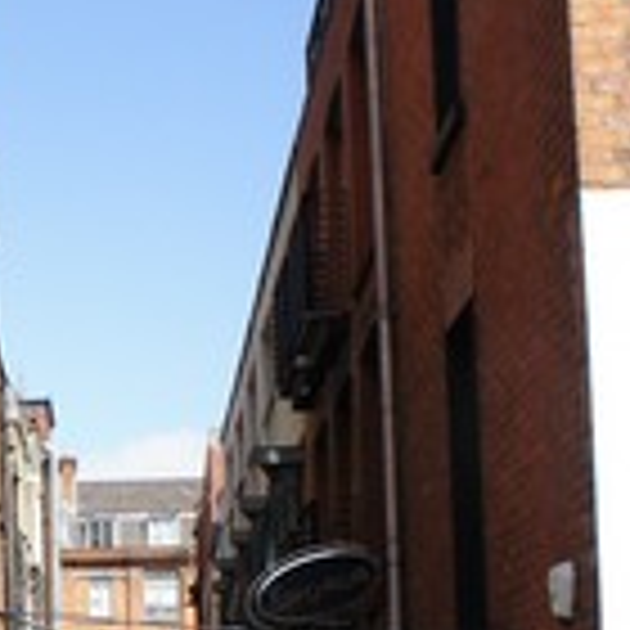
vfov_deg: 16.2
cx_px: -261
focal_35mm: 105
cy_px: 630
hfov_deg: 15.5
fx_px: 2162
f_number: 11
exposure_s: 1/250
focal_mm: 18
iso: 400
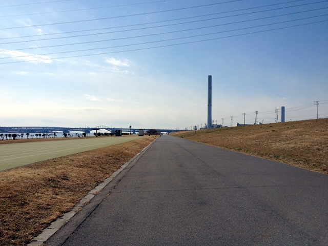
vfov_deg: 40.7
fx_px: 332
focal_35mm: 35
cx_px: 164
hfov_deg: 52.6
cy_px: 123
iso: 64
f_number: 2.4
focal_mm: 4.28
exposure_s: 1/4255
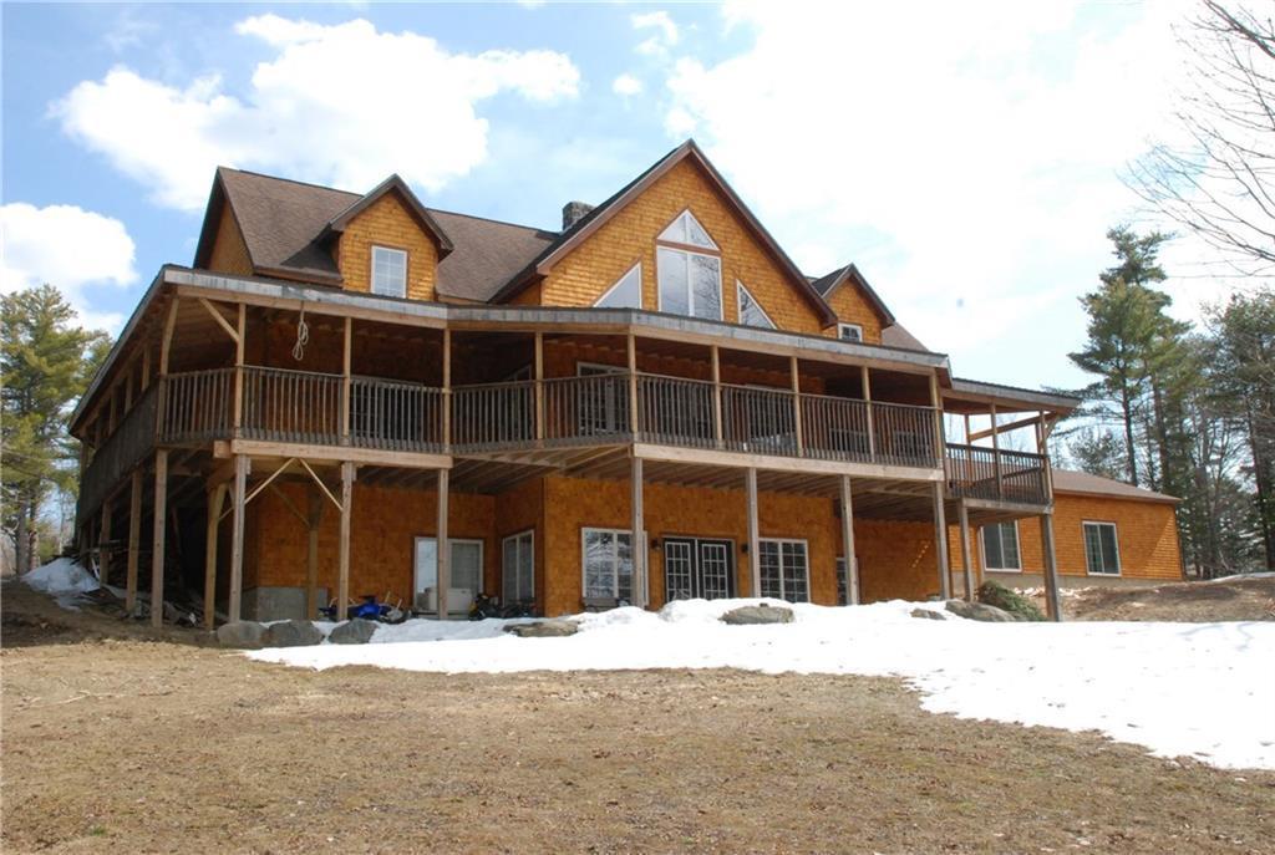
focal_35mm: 36
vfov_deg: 37.0
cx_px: 638
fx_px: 1277
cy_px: 428
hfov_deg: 53.0
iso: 800
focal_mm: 24
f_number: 18
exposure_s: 1/200
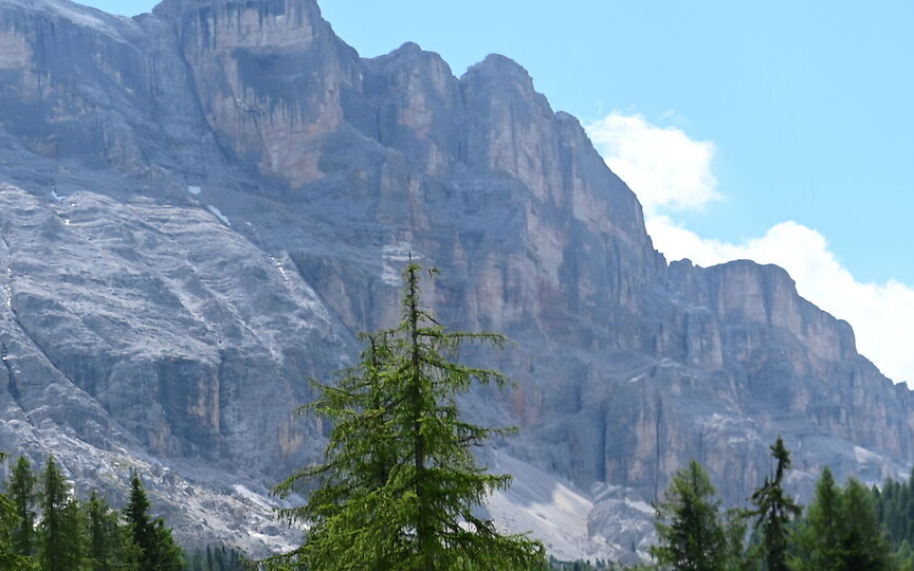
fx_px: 2466
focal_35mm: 99
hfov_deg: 20.0
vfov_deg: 12.8
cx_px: -111
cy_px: 713
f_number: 4.5
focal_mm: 35
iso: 100
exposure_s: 1/640
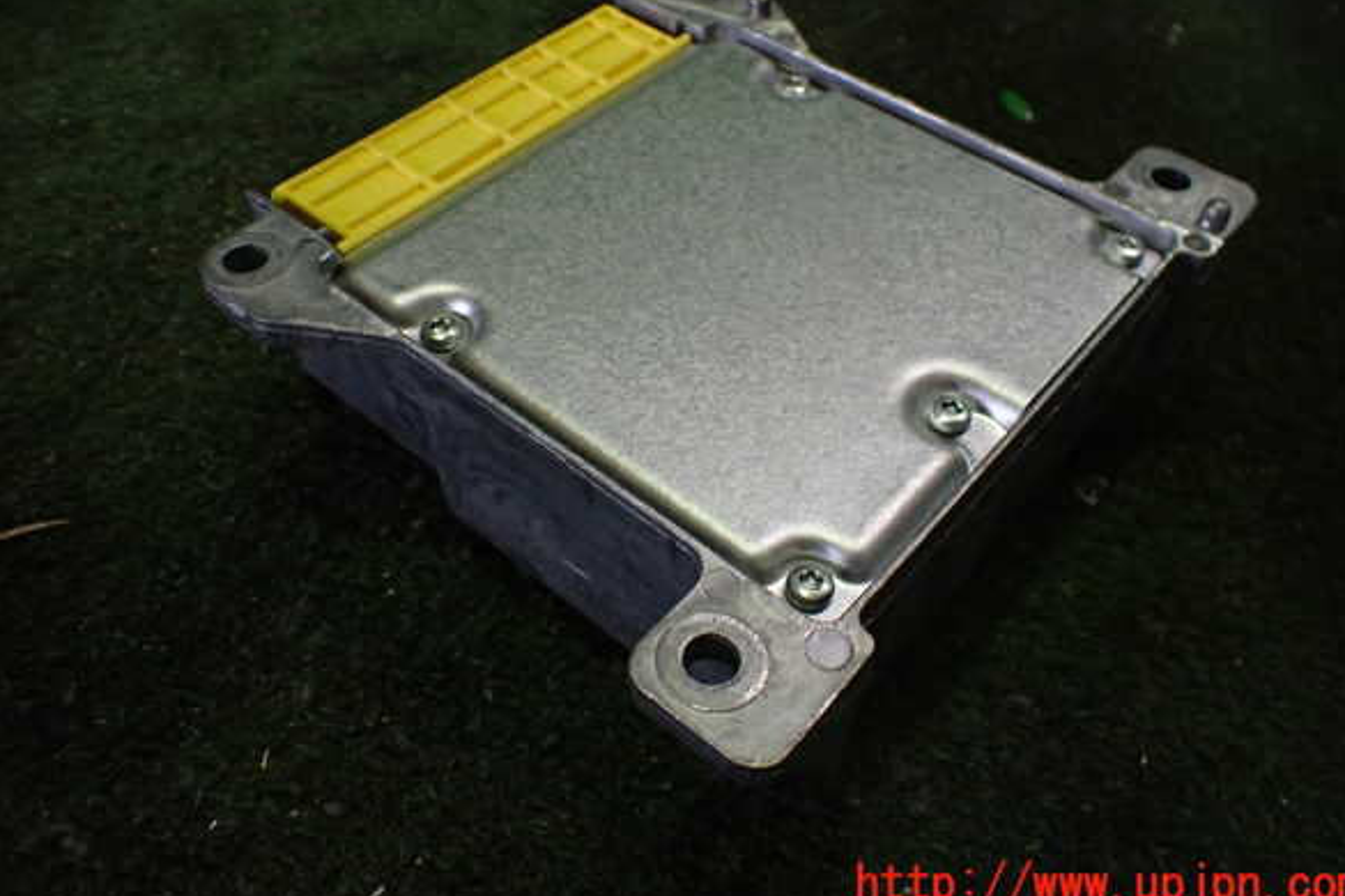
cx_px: 685
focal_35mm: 32
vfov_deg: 41.1
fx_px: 1195
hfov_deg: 58.7
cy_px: 397
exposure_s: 1/125
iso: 500
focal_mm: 5.4
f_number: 2.3
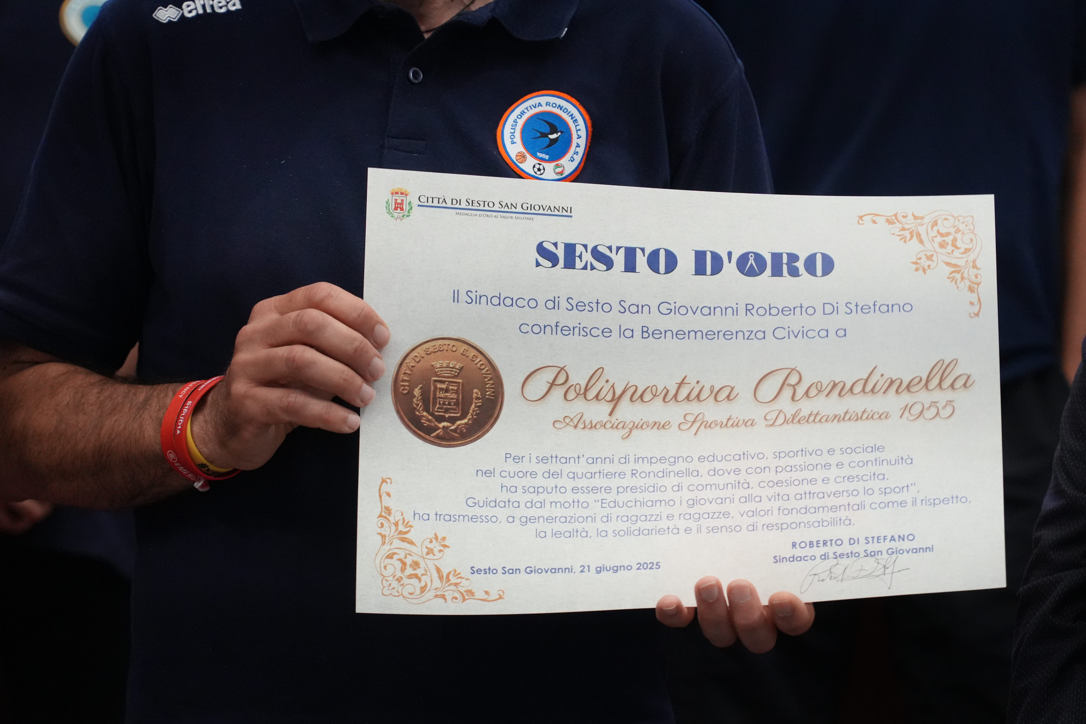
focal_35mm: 158
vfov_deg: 8.7
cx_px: 543
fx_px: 4751
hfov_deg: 13.0
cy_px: 362
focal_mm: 105
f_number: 4
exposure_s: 1/125
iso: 3200
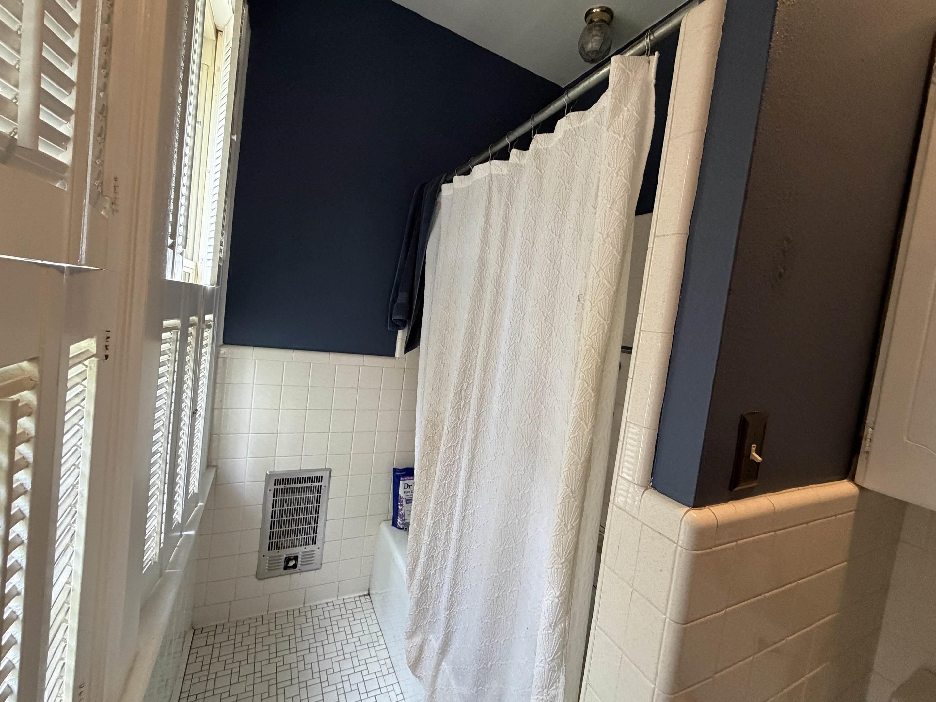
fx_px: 406
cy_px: 349
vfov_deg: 81.7
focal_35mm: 15
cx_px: 485
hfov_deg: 98.1
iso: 400
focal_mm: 2.22
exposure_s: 1/60
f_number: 2.2
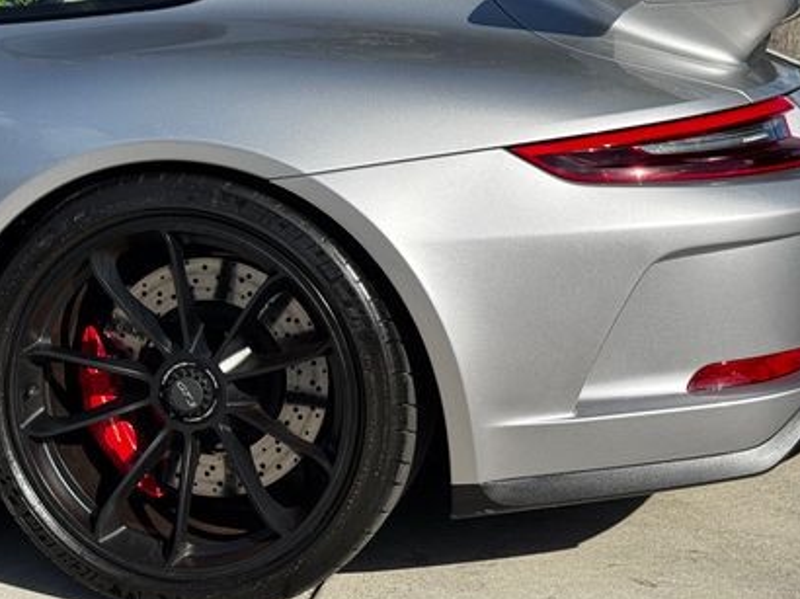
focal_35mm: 75
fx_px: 1732
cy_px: 185
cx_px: 332
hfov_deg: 26.0
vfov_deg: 19.5
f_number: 1.78
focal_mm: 6.76
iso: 64
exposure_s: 1/2959
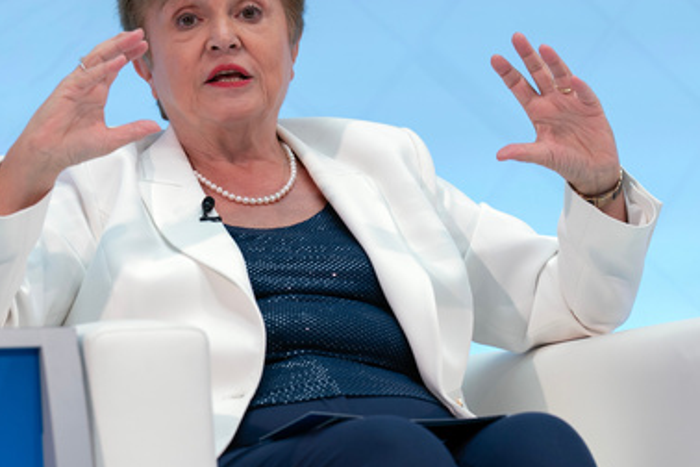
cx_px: 244
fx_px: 4608
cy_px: 183
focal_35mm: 237
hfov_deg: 8.7
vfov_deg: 5.8
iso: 400
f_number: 3.5
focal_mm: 175
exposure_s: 1/400
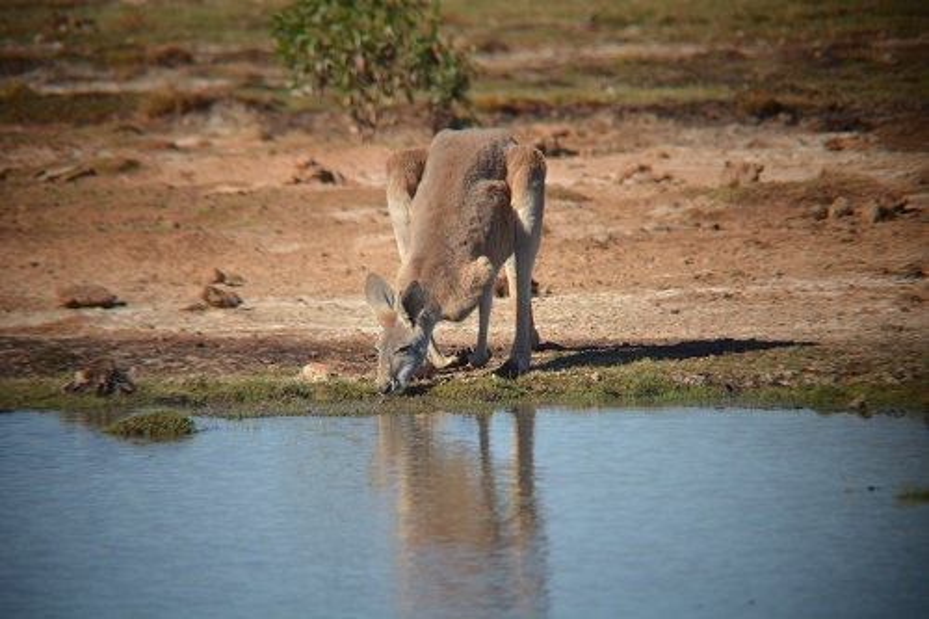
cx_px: 464
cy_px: 310
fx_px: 7739
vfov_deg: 4.6
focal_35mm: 300
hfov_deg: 6.9
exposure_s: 1/1600
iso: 400
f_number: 6.3
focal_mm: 200
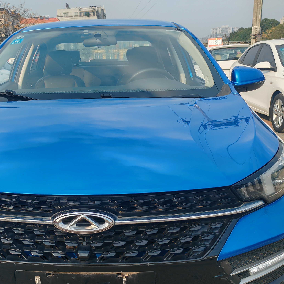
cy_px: 182
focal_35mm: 47
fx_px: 436
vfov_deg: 35.8
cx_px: 88
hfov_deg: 35.6
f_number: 1.9
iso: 50
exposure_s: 1/410
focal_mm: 6.12
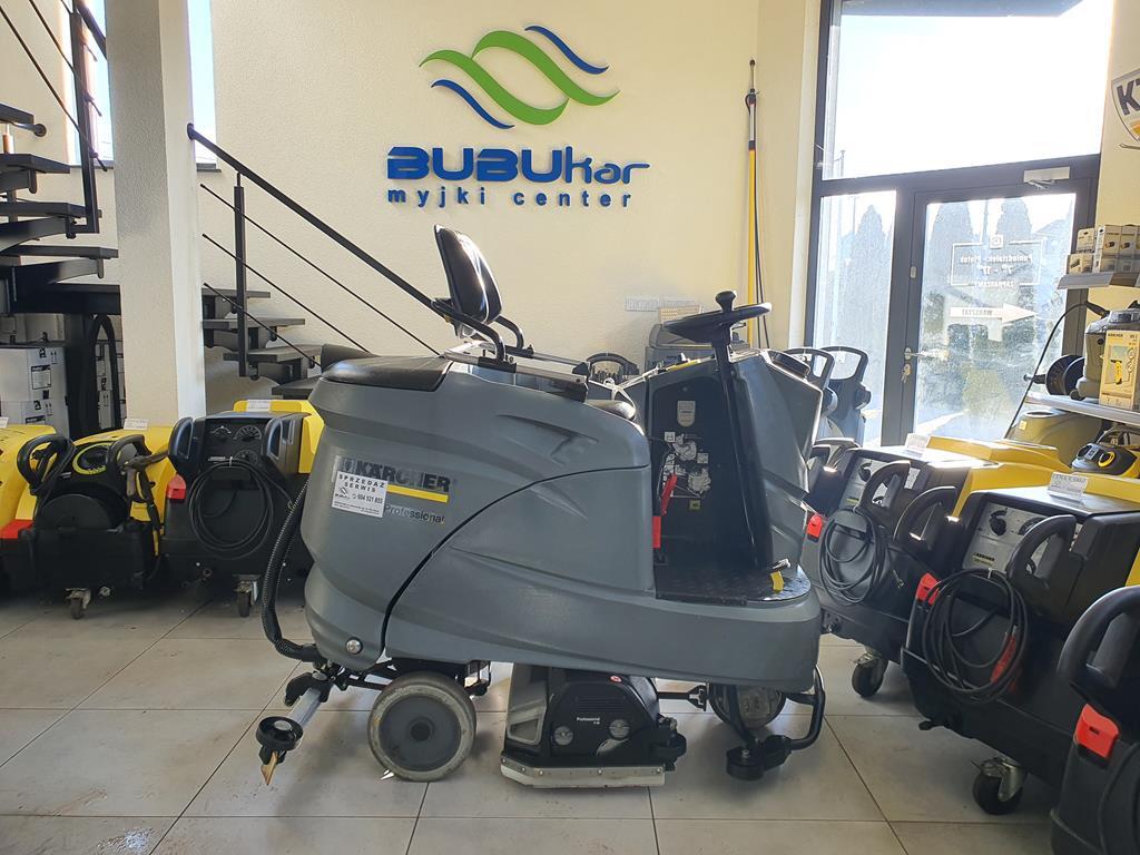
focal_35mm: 26
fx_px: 856
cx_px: 570
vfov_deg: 53.1
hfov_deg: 67.3
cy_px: 428
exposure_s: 1/110
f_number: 2.4
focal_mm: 4.3
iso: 50
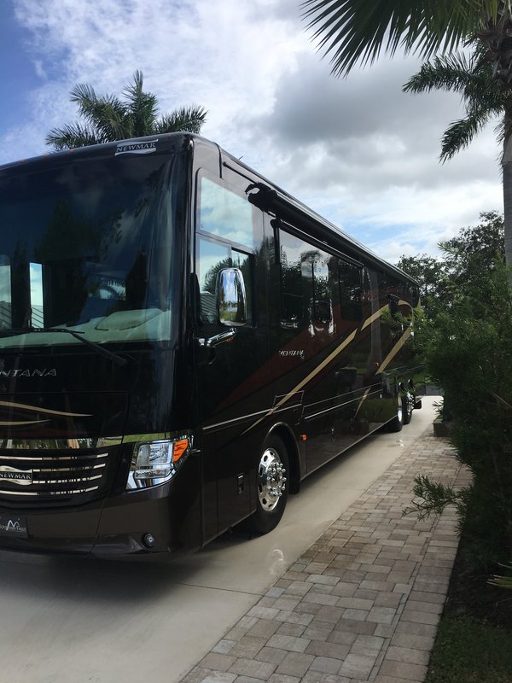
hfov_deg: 48.2
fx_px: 572
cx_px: 256
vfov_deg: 61.7
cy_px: 342
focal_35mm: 29
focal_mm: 4.15
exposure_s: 1/1399
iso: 25
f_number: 2.2
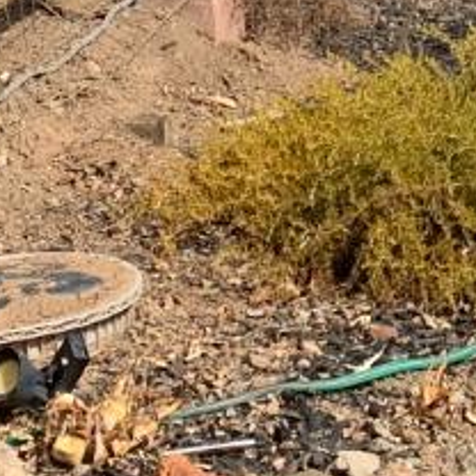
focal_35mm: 166
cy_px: -372
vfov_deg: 10.0
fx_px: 2583
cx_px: 625
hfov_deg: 10.3
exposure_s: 1/2033
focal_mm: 4.25
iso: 25
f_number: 1.8
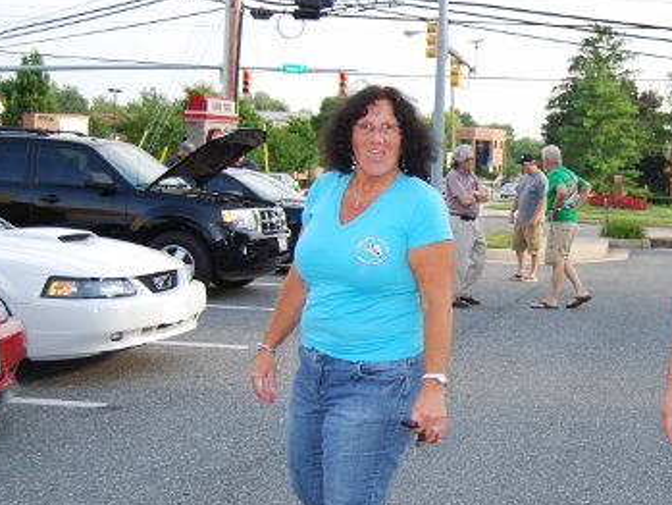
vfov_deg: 24.1
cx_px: 533
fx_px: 1182
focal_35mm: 61
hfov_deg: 31.0
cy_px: 247
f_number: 3.8
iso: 100
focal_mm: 23
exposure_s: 1/160
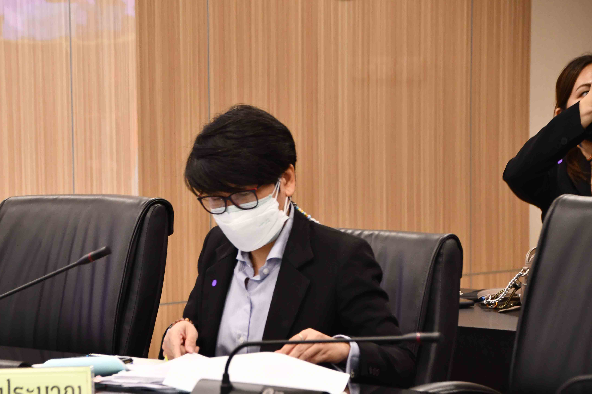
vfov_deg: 7.9
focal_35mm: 173
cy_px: 220
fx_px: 2845
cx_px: 215
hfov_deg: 11.9
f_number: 5.6
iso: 1600
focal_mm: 90
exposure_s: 1/60
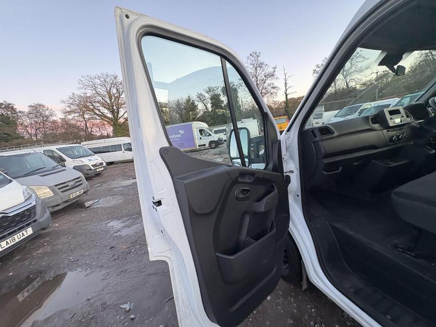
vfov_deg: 85.7
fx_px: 176
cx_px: 218
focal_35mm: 14
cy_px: 164
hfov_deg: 102.1
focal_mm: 2.22
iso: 250
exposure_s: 1/60
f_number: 2.2
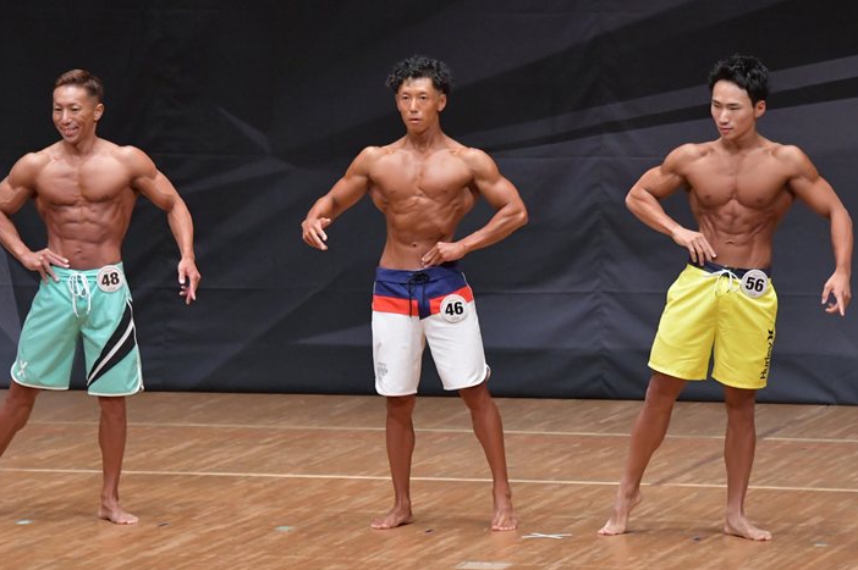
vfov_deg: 5.2
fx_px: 6311
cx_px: 390
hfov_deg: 7.8
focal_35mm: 265
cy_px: 275
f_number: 5.6
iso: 6400
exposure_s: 1/400
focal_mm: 160
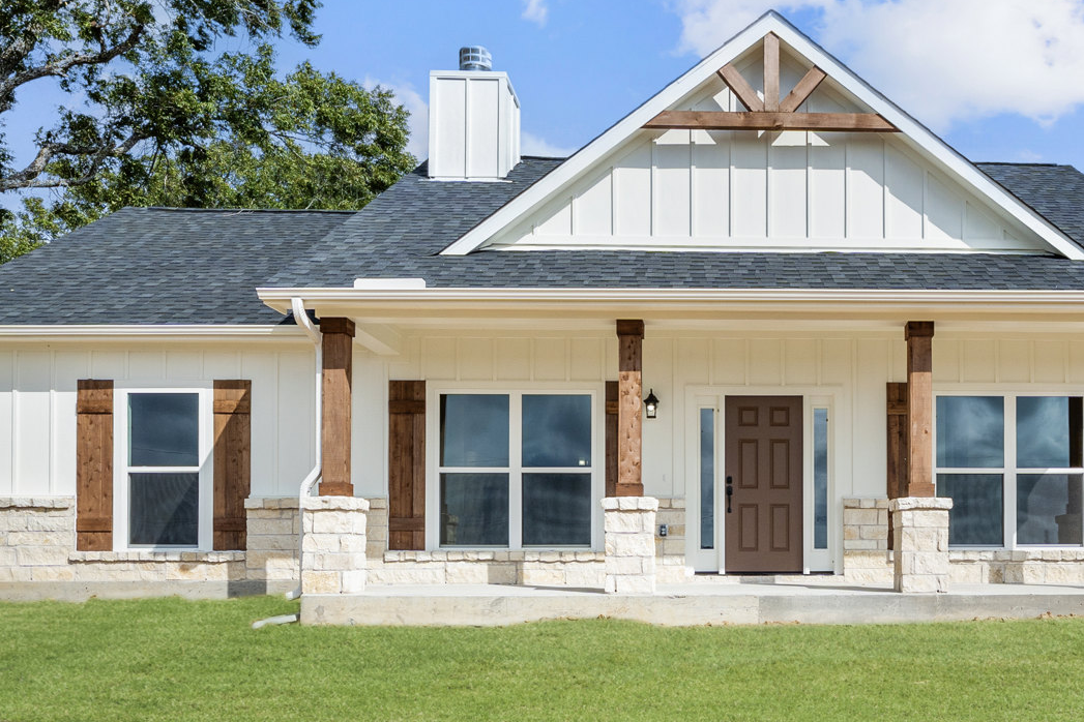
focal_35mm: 33
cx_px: 754
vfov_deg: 39.3
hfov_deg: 55.6
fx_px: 994
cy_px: 507
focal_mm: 12
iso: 100
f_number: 8
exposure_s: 1/640
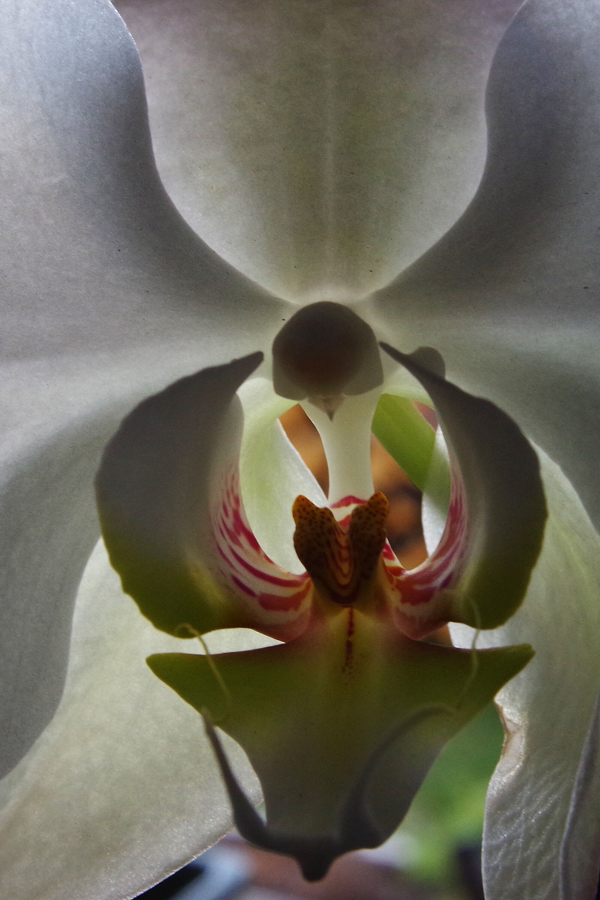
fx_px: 1125
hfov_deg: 29.9
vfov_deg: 43.6
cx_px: 300
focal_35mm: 45
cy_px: 450
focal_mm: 45
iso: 1600
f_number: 16
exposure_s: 1/25
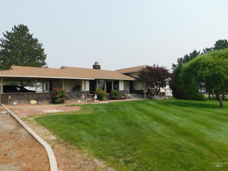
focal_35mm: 24
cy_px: 86
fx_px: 158
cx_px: 114
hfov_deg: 71.6
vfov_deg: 56.8
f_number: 6
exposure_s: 1/500
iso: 125
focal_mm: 4.1
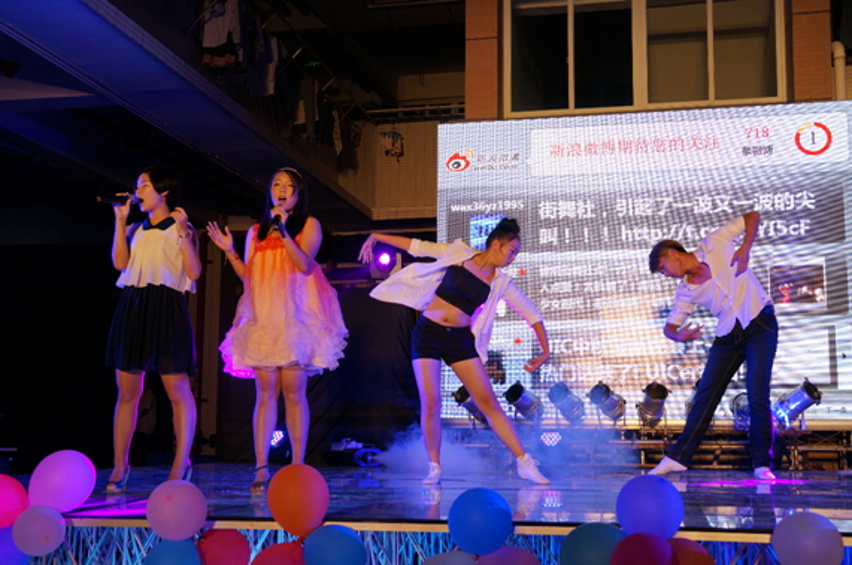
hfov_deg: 47.5
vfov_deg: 32.5
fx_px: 969
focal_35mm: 41
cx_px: 427
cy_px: 294
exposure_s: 1/160
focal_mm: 26
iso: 250
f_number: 4
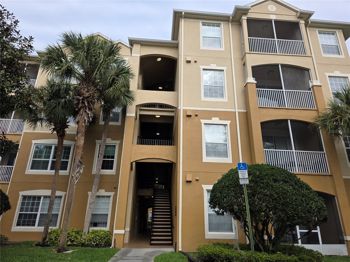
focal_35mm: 23
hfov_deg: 73.9
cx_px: 175
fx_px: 233
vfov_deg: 58.9
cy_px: 131
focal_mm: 6.3
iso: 80
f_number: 1.7
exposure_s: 1/3569
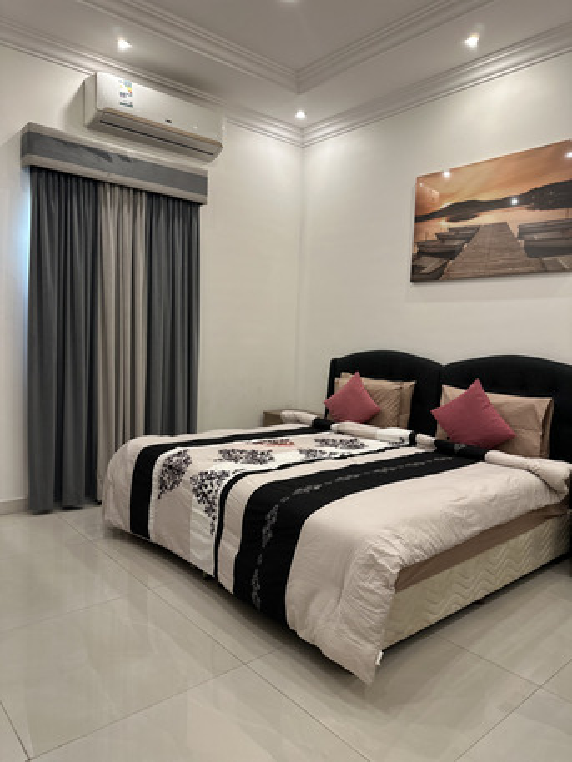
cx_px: 286
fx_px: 529
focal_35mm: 24
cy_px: 381
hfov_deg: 56.8
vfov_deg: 71.6
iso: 200
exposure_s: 1/60
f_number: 1.78
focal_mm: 6.86
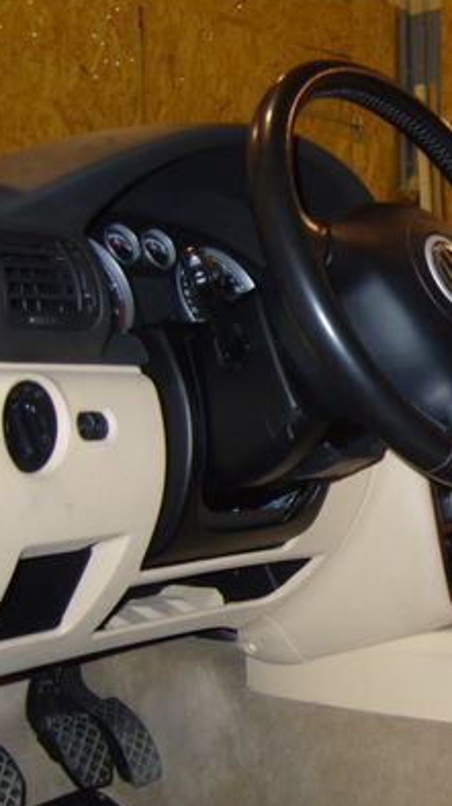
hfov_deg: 18.4
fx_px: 1324
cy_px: 471
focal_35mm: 62
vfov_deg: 33.8
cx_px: 544
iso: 100
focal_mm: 7.4
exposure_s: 1/30
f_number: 2.8
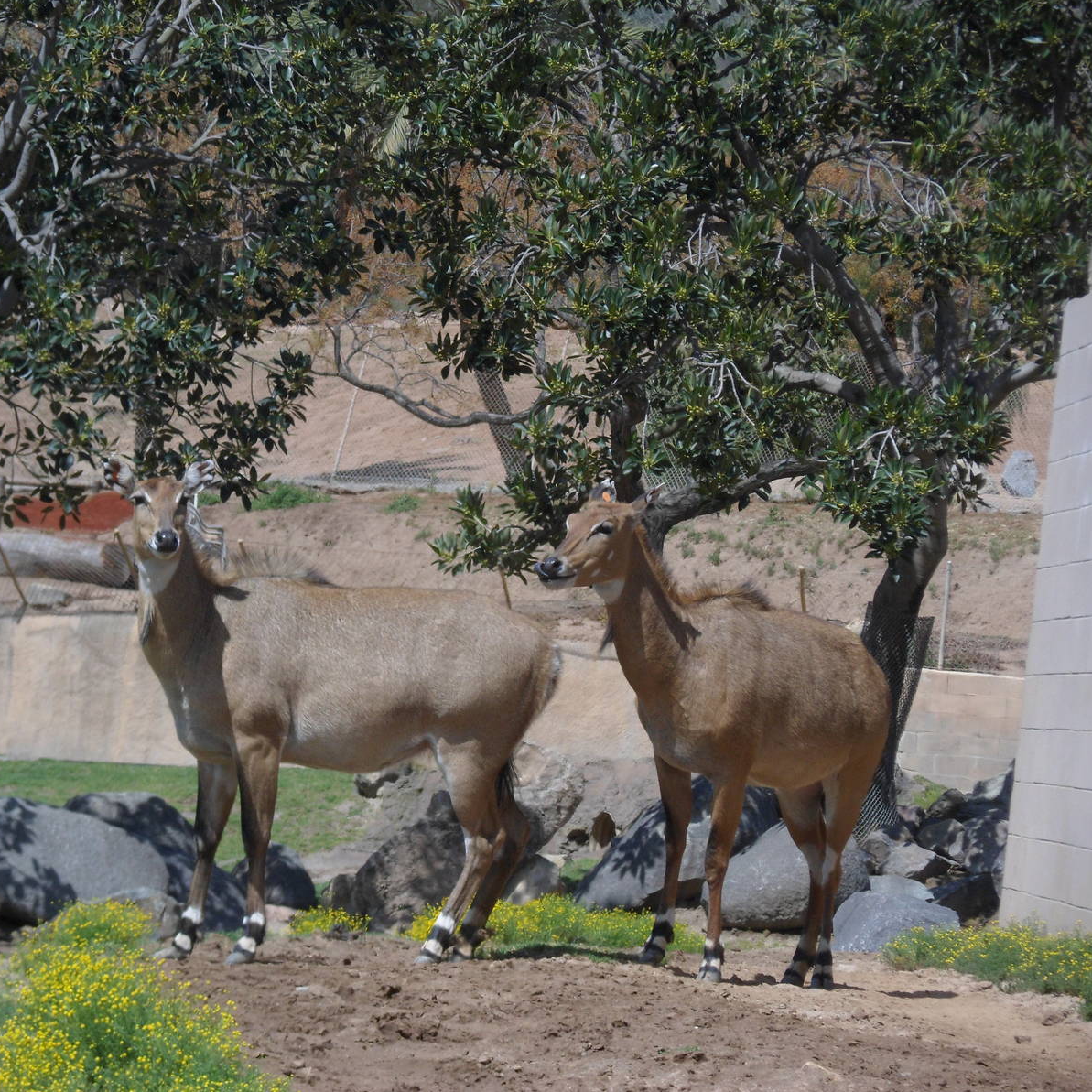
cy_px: 546
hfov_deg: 9.1
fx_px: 6853
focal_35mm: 192
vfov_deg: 9.1
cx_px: 457
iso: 80
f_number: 5.5
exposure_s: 1/500
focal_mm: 28.7
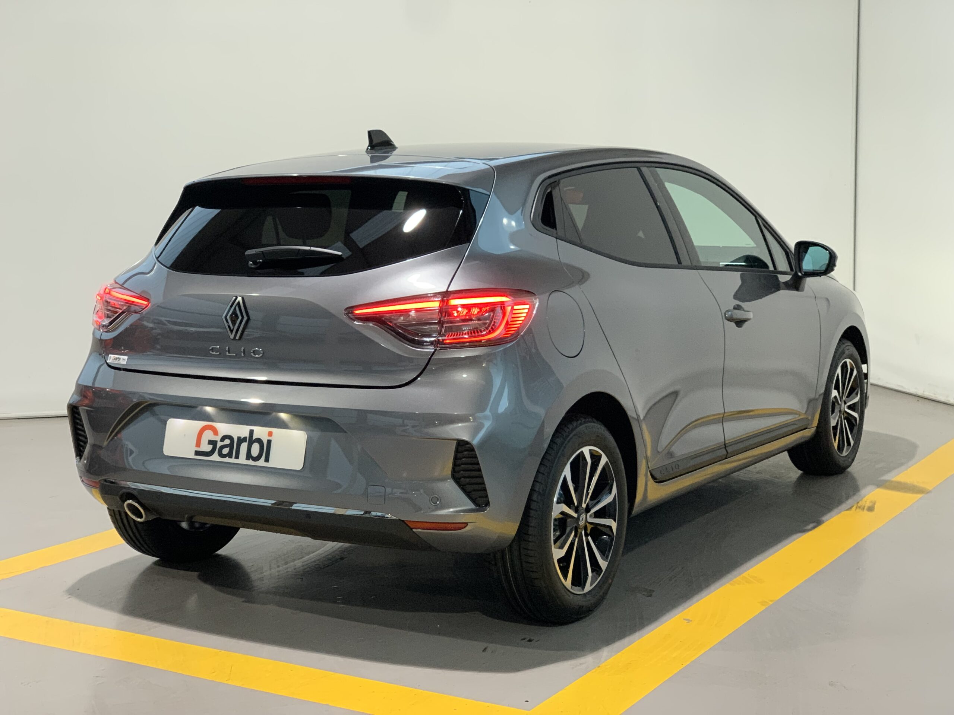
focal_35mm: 52
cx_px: 477
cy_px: 358
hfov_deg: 36.8
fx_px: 1433
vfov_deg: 28.0
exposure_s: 1/47
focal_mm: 6
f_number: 2.4
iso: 500
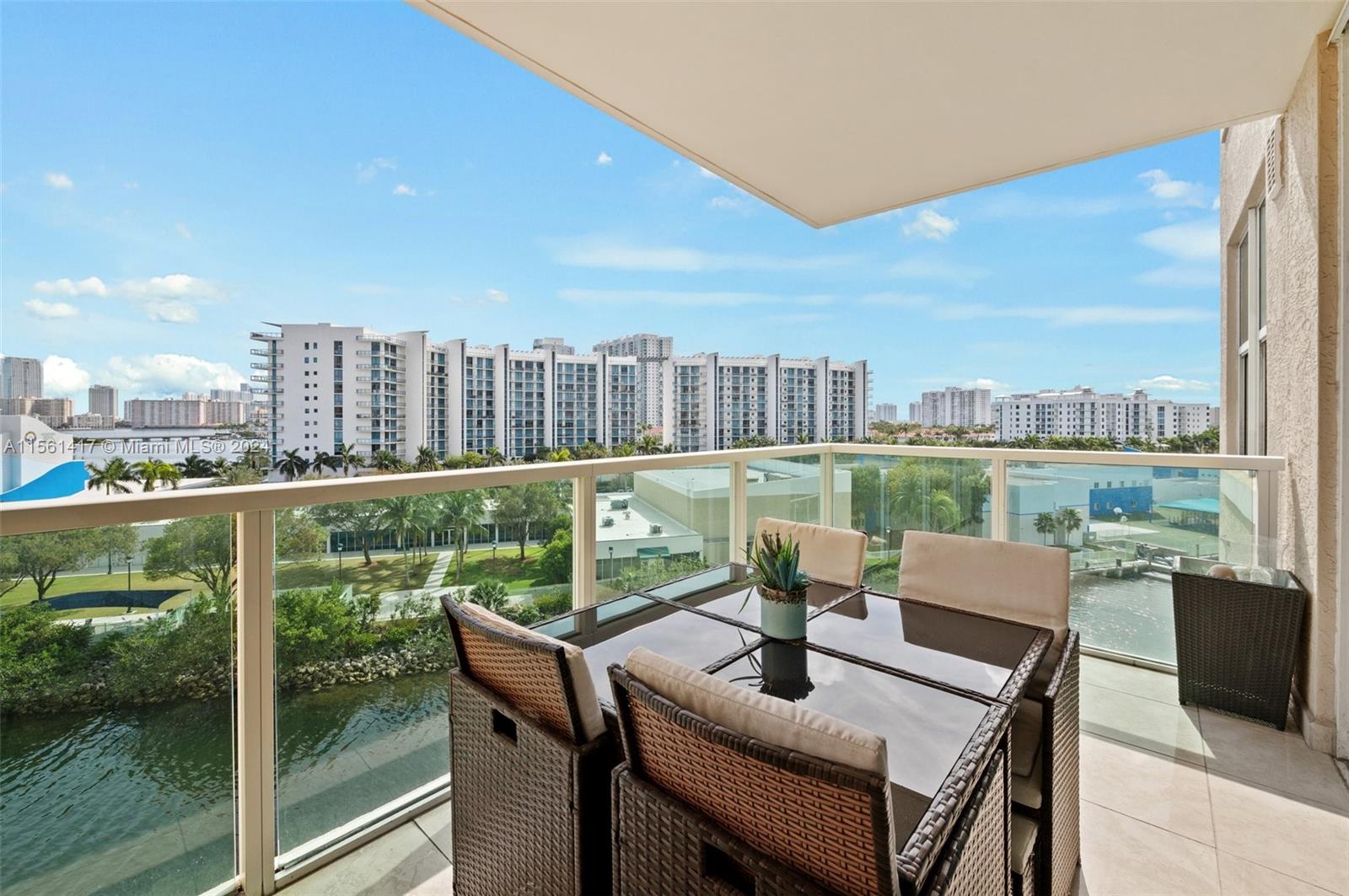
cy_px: 448
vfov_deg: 81.1
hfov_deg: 104.3
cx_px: 674
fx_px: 524
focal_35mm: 14
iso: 200
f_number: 8
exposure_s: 1/400
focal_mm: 14
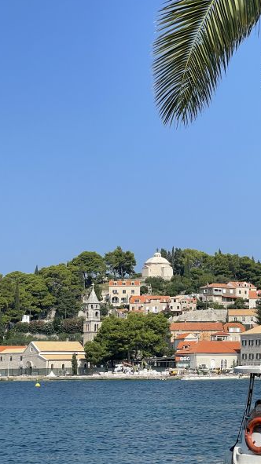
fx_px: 961
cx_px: 198
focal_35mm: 78
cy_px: 213
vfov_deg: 27.2
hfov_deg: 15.4
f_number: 2
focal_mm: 6
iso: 25
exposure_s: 1/1845
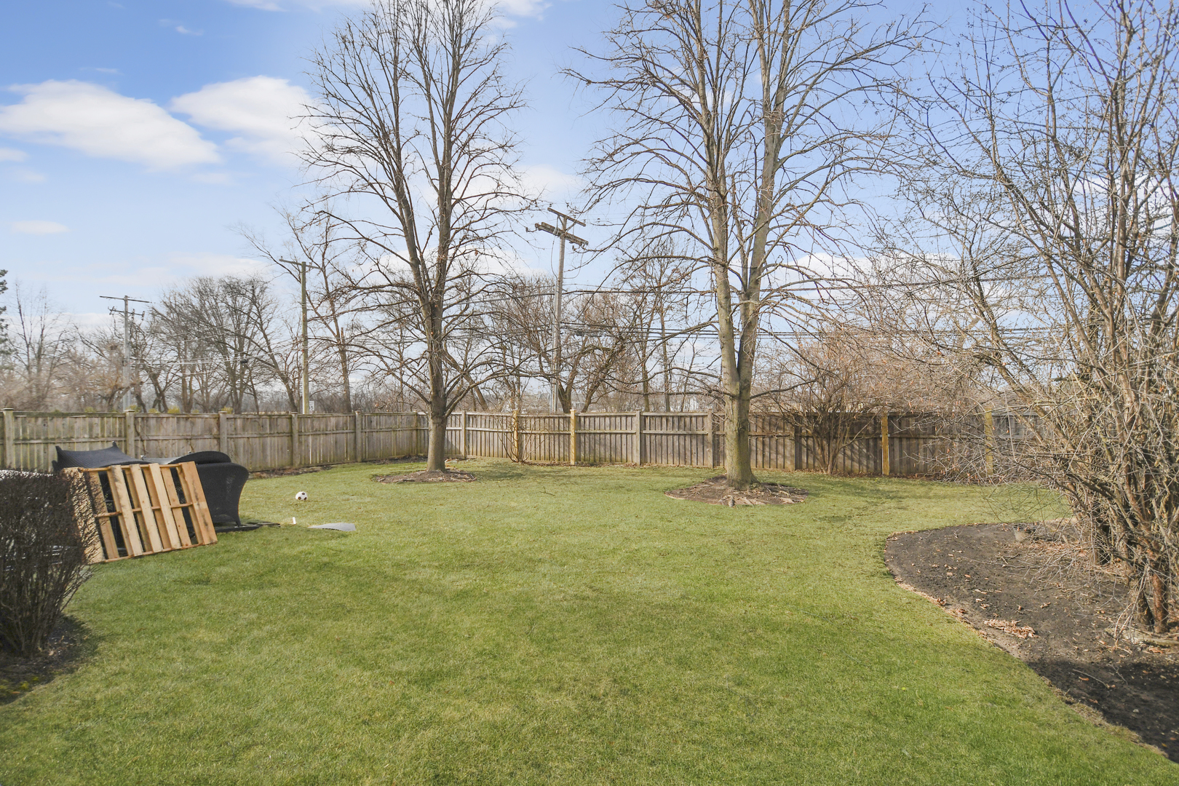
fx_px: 491
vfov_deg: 77.3
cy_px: 393
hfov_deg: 100.4
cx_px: 590
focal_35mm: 15
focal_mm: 10
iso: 200
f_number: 3.5
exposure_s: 1/8000
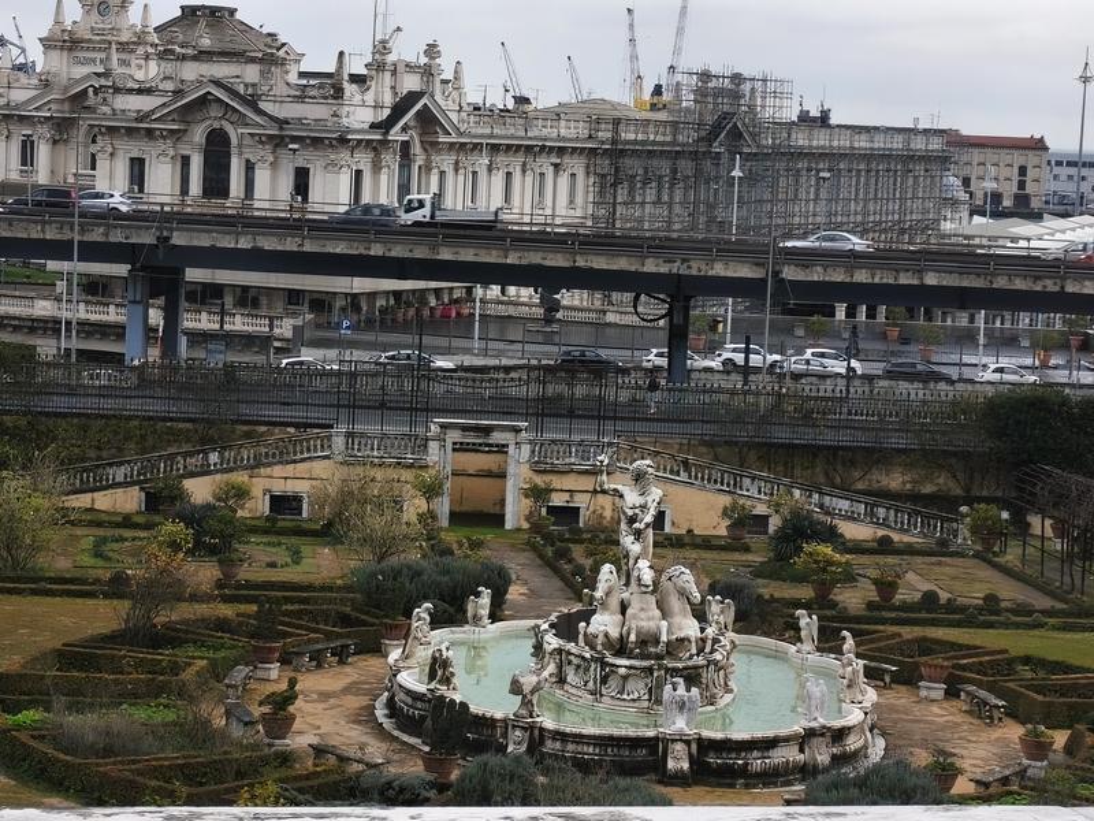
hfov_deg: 21.3
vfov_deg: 16.1
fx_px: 2908
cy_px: 410
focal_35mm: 92
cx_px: 547
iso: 400
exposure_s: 1/99.9
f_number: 1.65
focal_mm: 6.14
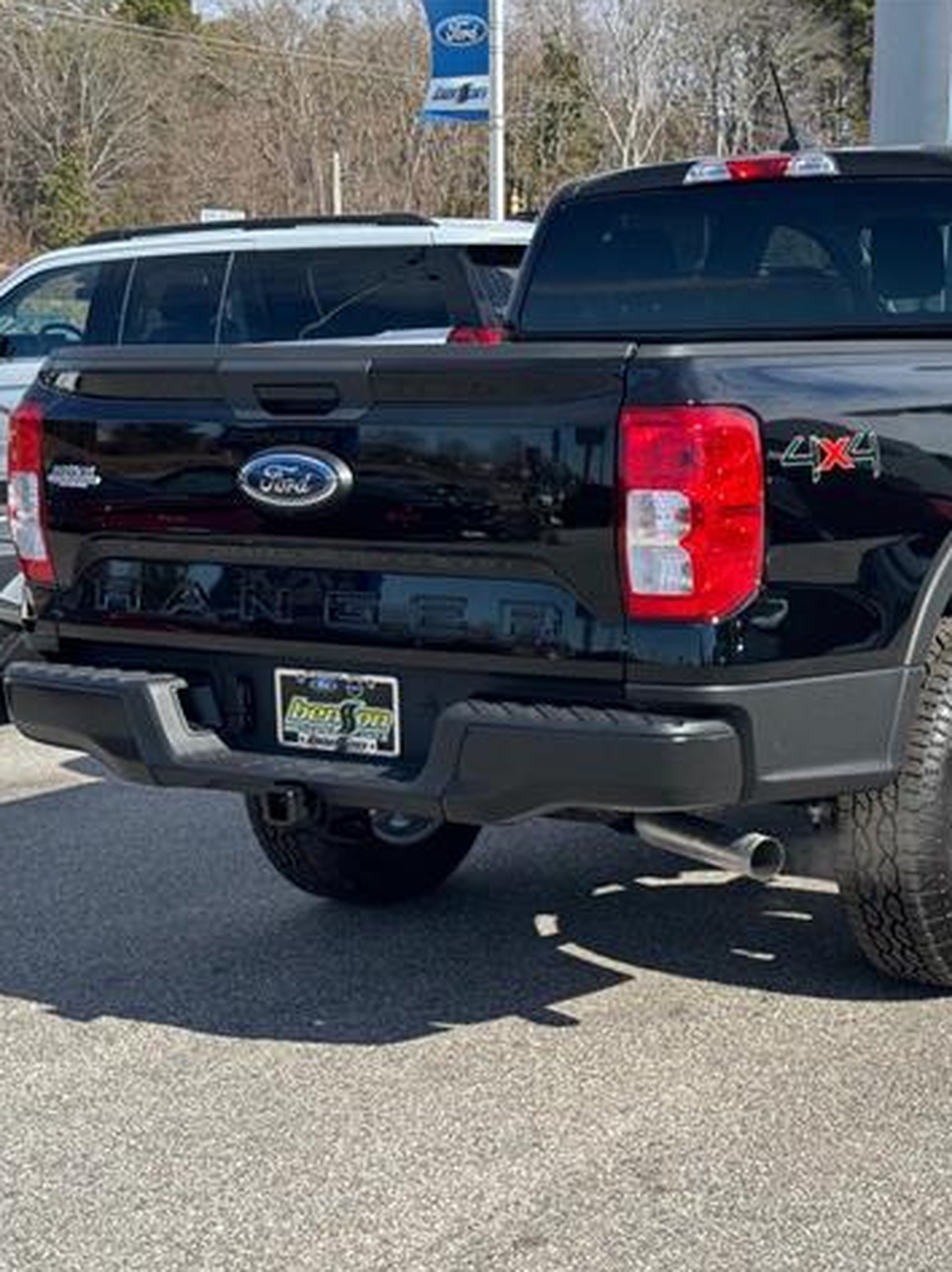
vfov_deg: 29.8
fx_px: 2387
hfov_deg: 22.4
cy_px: 635
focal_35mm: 65
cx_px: 705
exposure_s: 1/2331
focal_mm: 6.76
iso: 64
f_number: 1.78
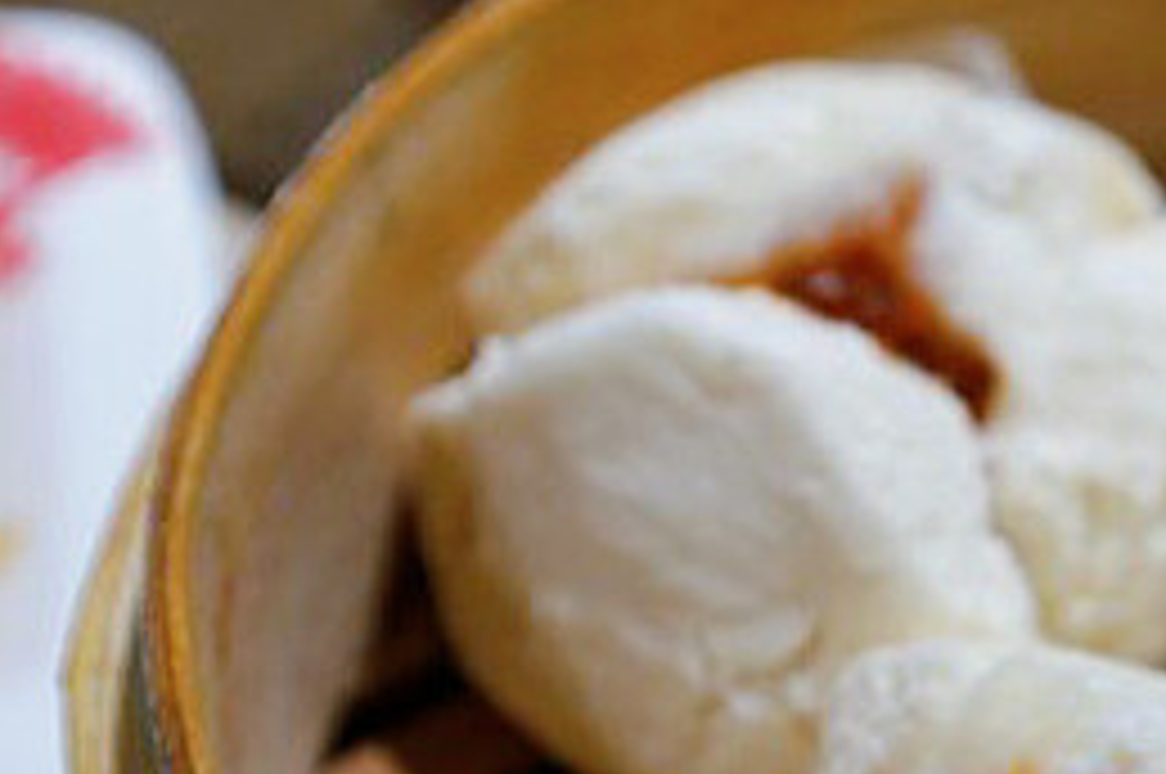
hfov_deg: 21.3
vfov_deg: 14.8
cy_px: 536
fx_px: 2976
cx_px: 1189
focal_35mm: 92
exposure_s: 1/60
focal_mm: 28
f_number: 4
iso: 320
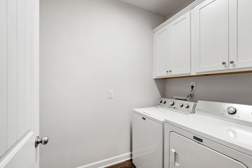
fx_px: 105
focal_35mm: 15
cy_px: 84
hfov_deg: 100.4
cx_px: 126
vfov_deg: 77.3
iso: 100
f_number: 8
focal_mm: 10
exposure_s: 1/4
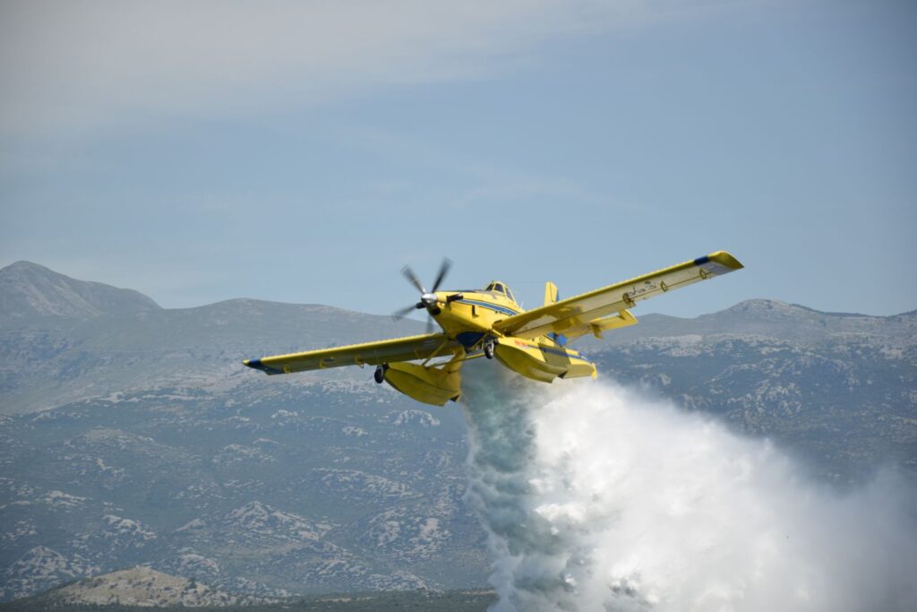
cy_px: 306
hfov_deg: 13.0
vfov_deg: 8.7
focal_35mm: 158
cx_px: 458
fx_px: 4012
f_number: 6.3
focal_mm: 105
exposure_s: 1/640
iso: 100
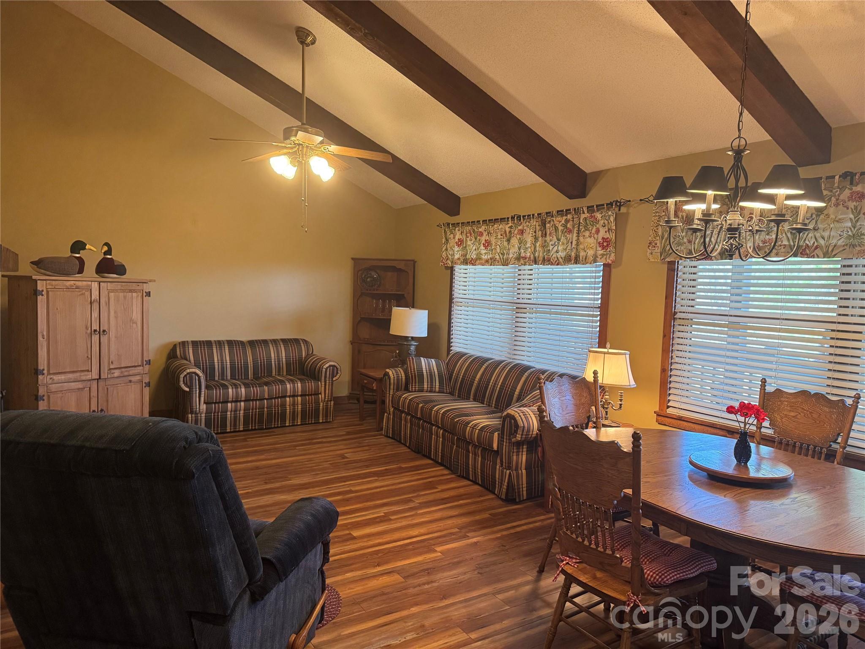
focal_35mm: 24
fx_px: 600
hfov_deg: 71.6
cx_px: 432
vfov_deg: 56.8
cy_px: 324
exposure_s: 1/60
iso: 250
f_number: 1.78
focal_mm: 6.76
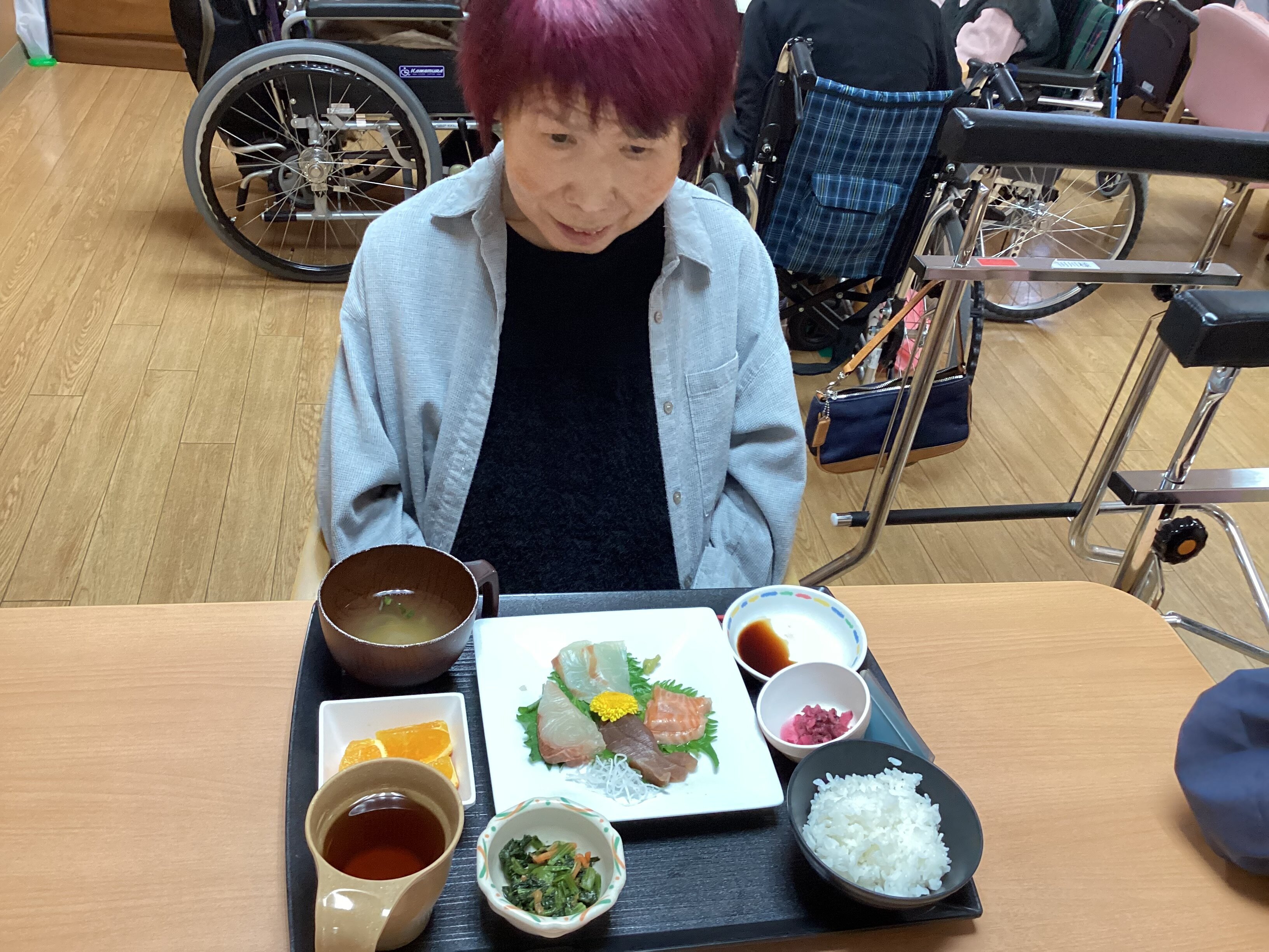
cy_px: 476
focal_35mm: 31
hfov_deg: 58.4
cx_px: 634
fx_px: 1136
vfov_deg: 45.4
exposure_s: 1/60
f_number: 2.4
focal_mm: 3.3
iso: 250
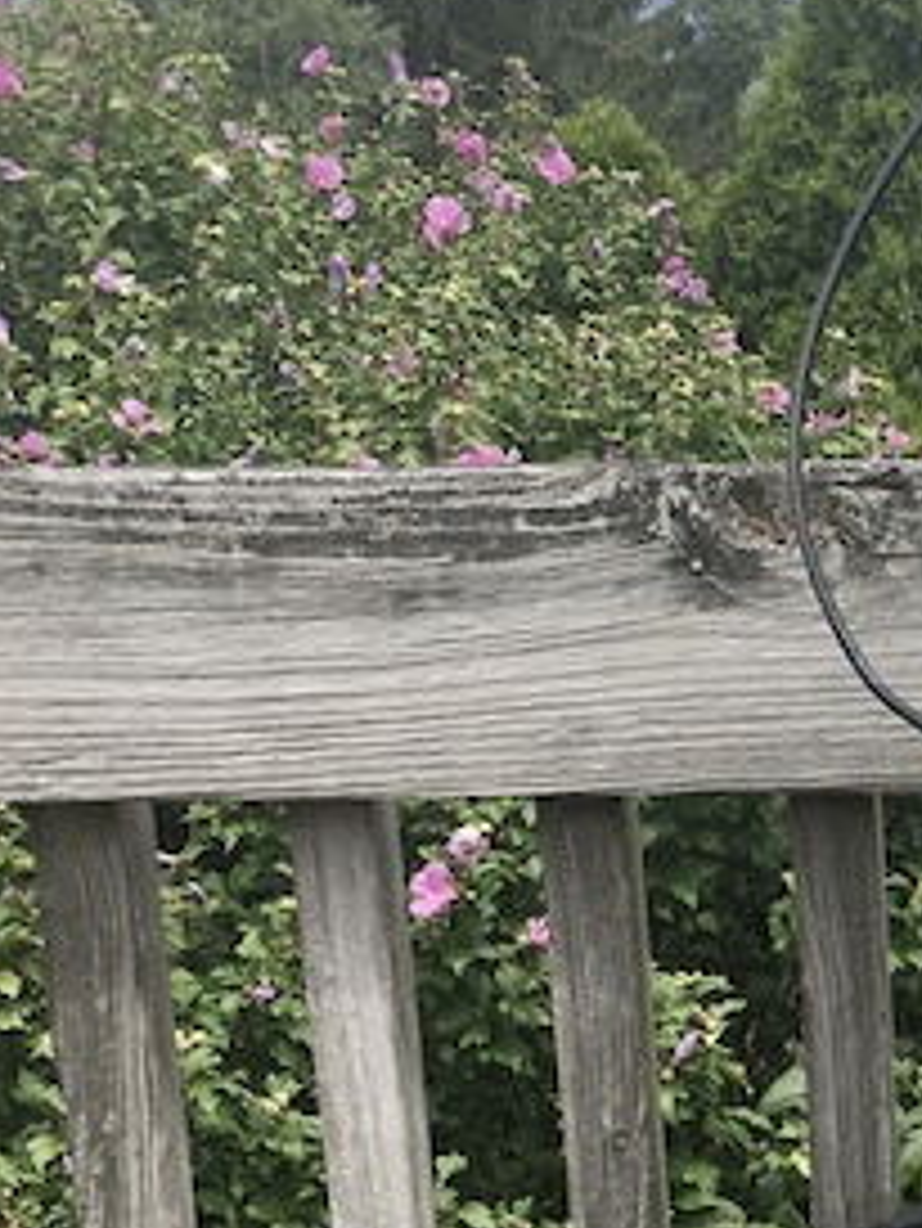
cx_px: 1232
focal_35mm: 85
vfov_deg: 22.5
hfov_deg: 16.3
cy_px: 1084
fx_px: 3016
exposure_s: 1/1068
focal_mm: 4.15
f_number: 2.2
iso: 25
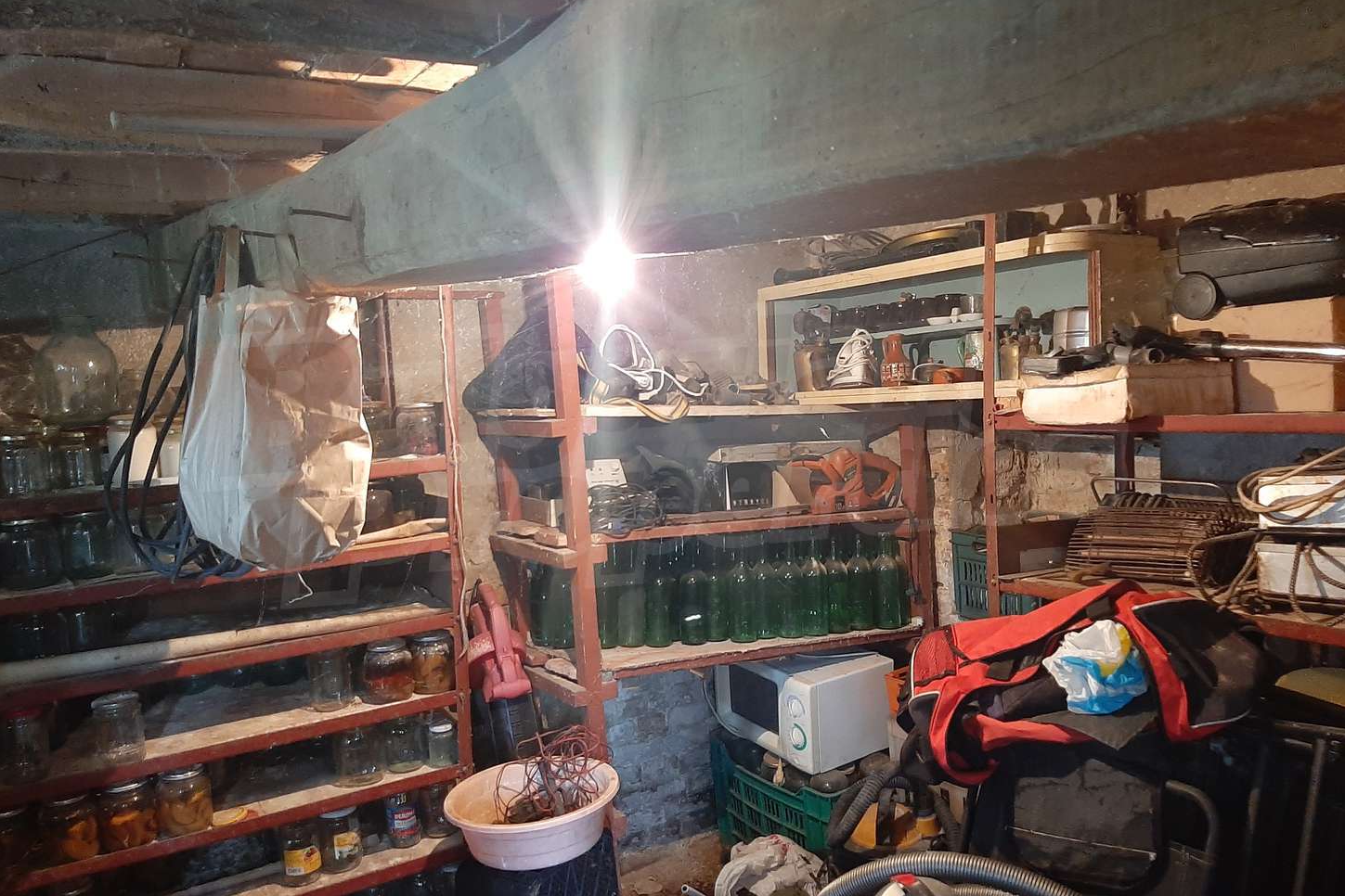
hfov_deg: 65.5
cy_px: 454
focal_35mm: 28
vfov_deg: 46.4
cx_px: 665
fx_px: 1046
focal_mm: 3.93
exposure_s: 1/24
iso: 320
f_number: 1.7
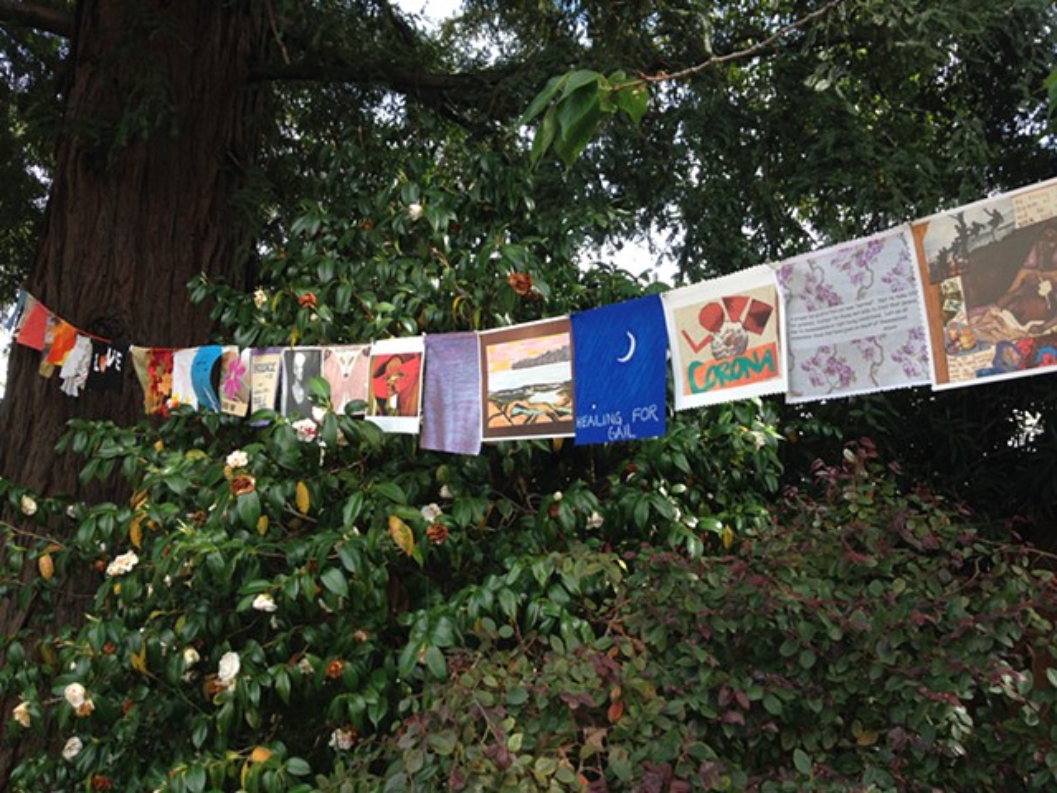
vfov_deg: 42.9
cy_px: 396
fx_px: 1008
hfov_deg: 55.4
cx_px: 528
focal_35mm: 33
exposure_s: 1/198
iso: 50
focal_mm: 4.1
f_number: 2.4
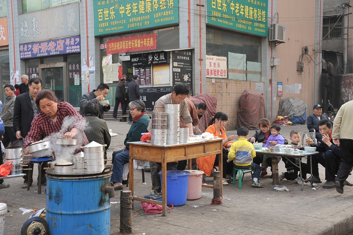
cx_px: 176
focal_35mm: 45
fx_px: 441
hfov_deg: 43.6
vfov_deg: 29.8
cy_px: 118
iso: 200
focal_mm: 45
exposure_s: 1/125
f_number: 5.6
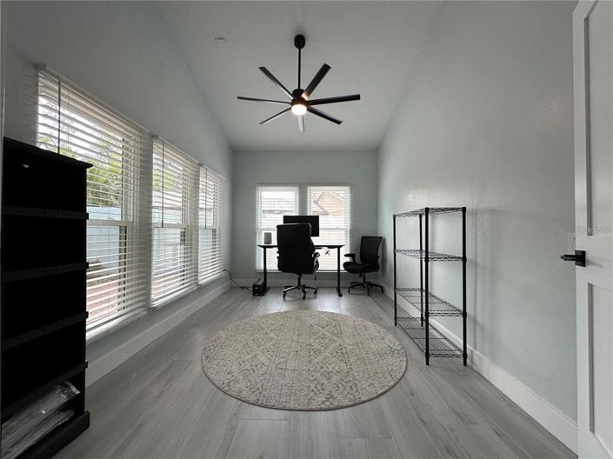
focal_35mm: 14
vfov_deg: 85.6
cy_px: 230
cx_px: 306
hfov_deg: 102.1
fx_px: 248
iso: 100
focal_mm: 2.22
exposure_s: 1/120
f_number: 2.2
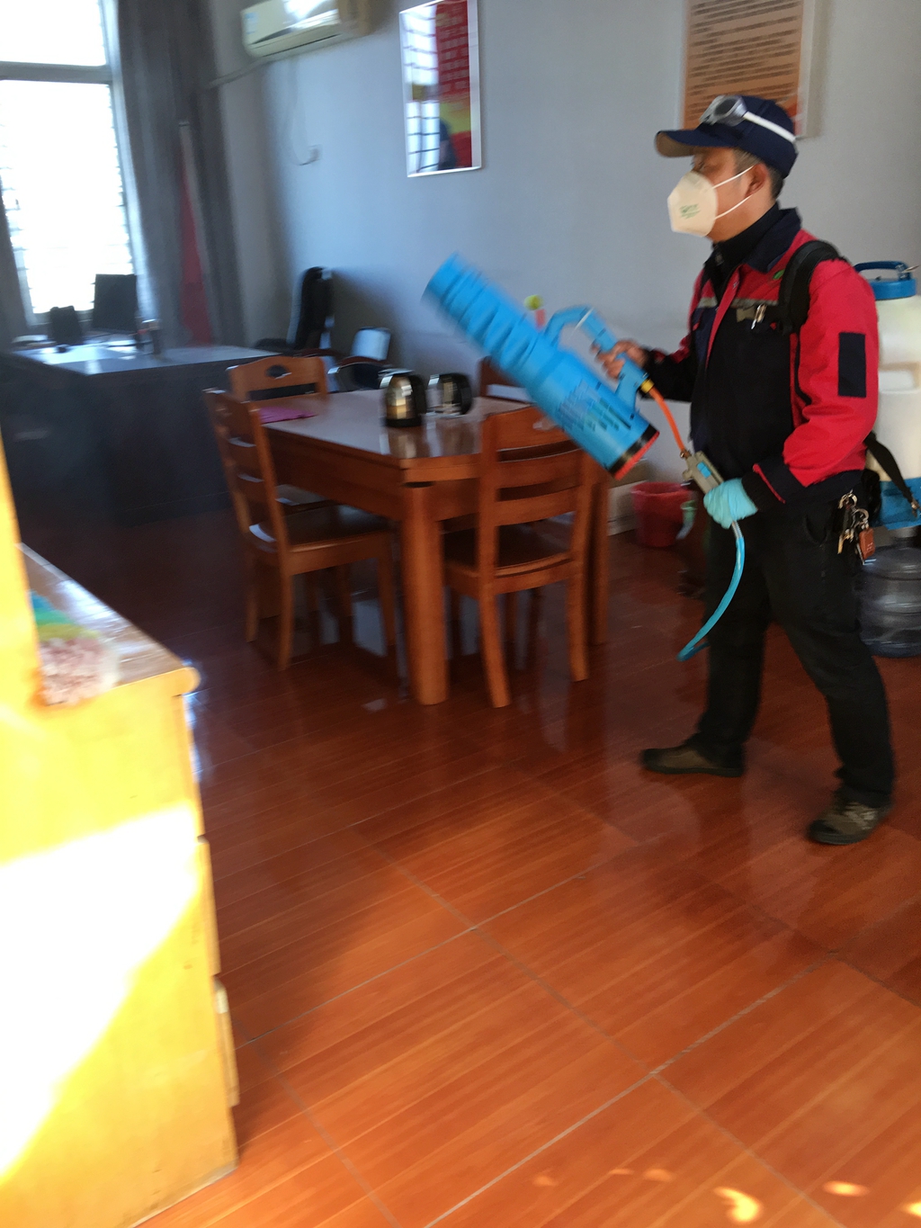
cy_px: 614
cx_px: 460
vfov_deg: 61.7
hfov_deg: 48.2
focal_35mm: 29
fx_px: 1029
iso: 64
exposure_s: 1/33
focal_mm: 4.15
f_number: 2.2
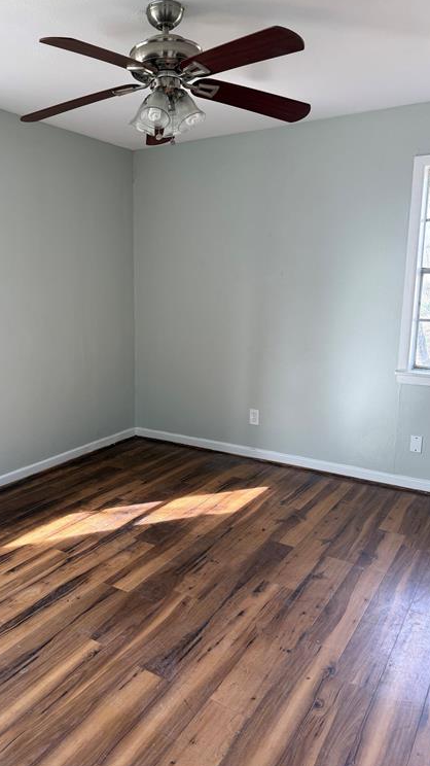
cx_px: 148
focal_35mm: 27
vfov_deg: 69.9
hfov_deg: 42.4
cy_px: 385
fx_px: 548
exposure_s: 1/121
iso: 100
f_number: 1.78
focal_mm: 6.76
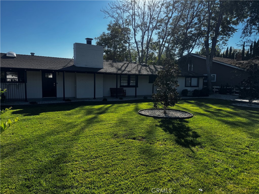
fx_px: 180
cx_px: 130
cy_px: 97
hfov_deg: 71.6
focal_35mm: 24
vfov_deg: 56.8
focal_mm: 6.76
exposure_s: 1/3413
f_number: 1.78
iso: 80
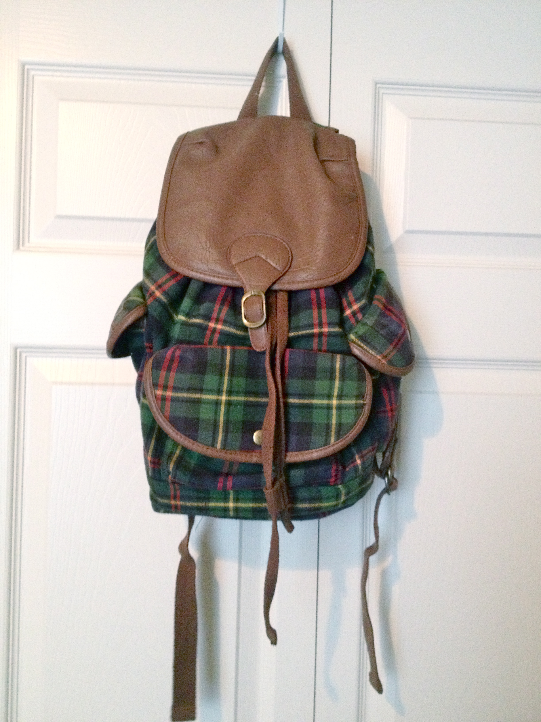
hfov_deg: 40.7
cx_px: 270
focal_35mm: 35
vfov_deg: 52.6
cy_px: 361
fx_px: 729
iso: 400
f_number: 2.4
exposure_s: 1/17
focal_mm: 4.28
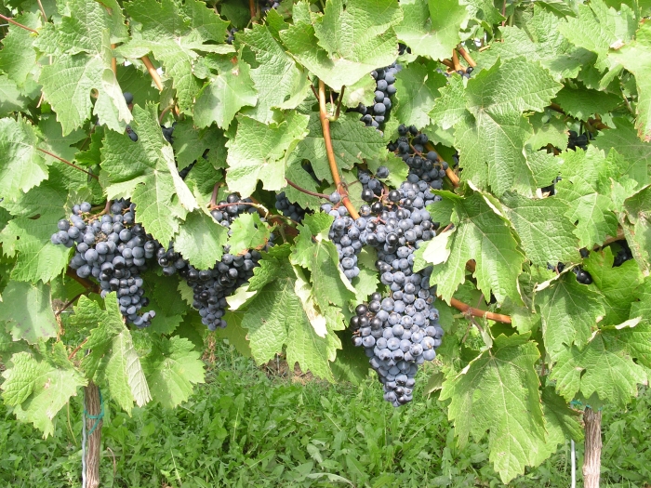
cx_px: 326
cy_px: 244
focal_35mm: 38
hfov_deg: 49.0
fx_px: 715
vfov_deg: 37.7
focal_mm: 7.8
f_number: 4.5
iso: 100
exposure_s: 1/90
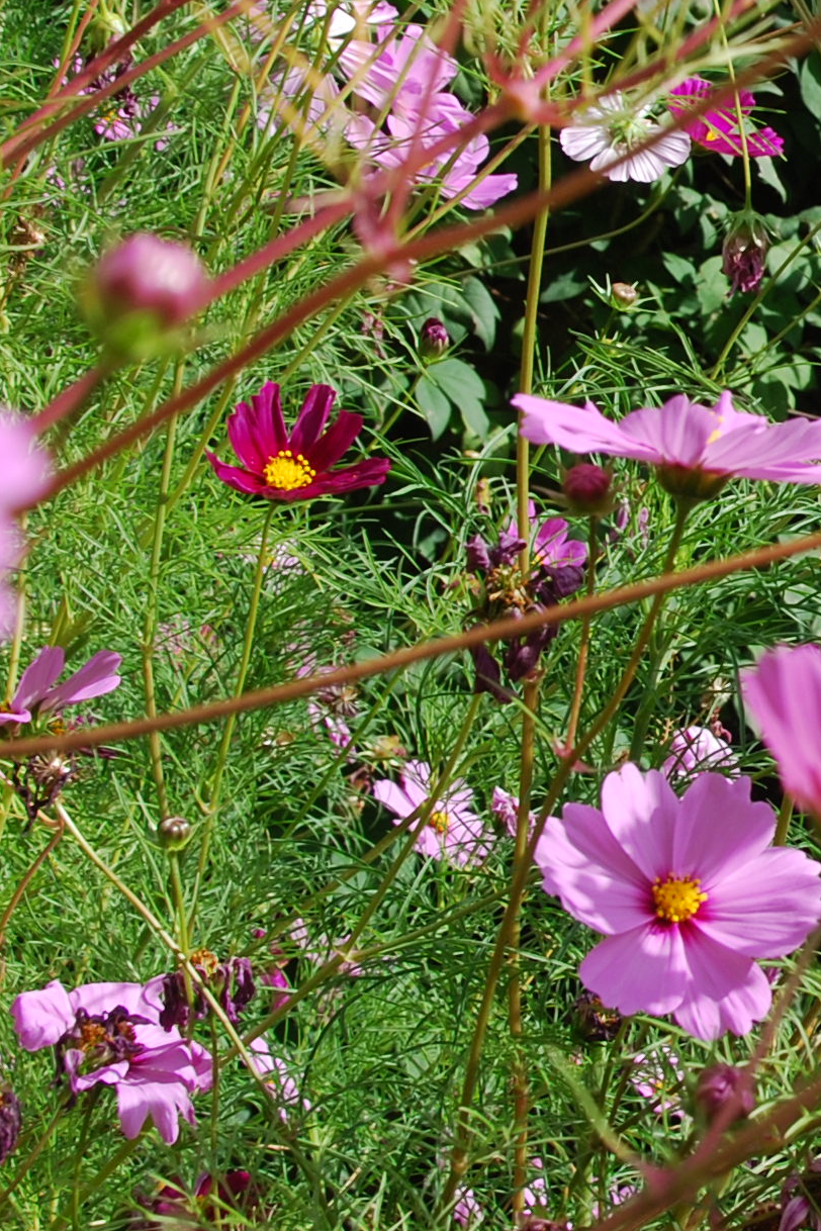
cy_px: 406
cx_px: 1158
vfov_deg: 19.4
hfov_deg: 12.5
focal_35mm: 105
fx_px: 3592
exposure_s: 1/125
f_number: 8
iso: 100
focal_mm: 22
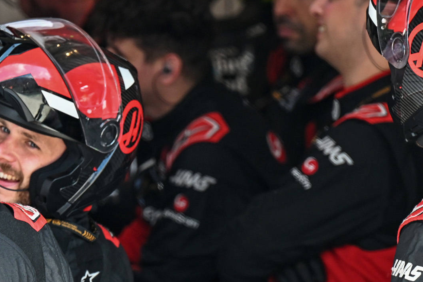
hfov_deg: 2.7
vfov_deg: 1.8
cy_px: 227
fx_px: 9126
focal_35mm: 777
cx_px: 8
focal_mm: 200
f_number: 3.5
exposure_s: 1/250
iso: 250
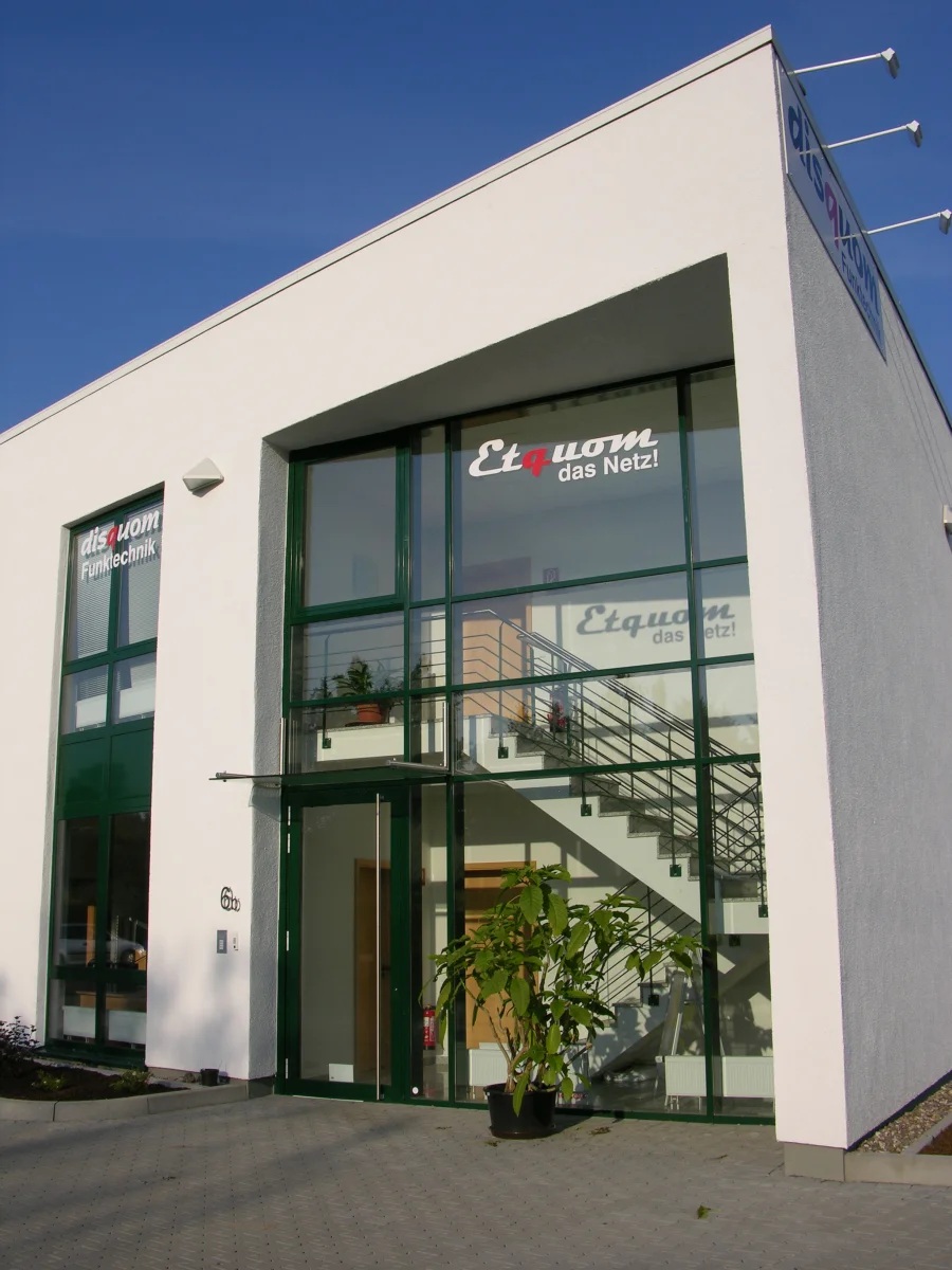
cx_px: 476
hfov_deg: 40.7
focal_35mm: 35
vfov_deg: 52.6
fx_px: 1283
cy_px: 635
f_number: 7.1
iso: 50
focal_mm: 8.9
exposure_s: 1/286
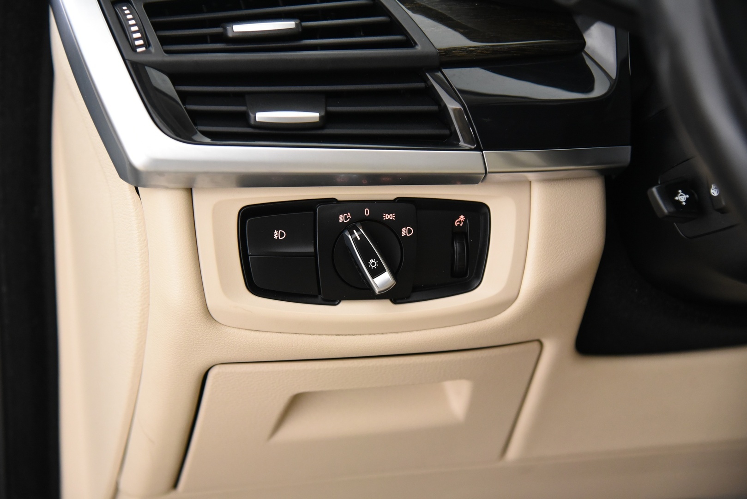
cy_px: 250
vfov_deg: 20.9
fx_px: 1349
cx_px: 374
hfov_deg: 30.9
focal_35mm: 65
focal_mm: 65
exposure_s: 1/25
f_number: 4
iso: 4000
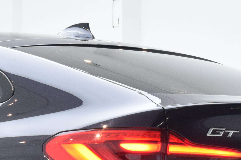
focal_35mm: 213
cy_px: 179
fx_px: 1426
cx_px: 2
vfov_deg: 6.4
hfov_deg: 9.6
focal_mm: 34
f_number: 9
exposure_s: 1/40
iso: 1000
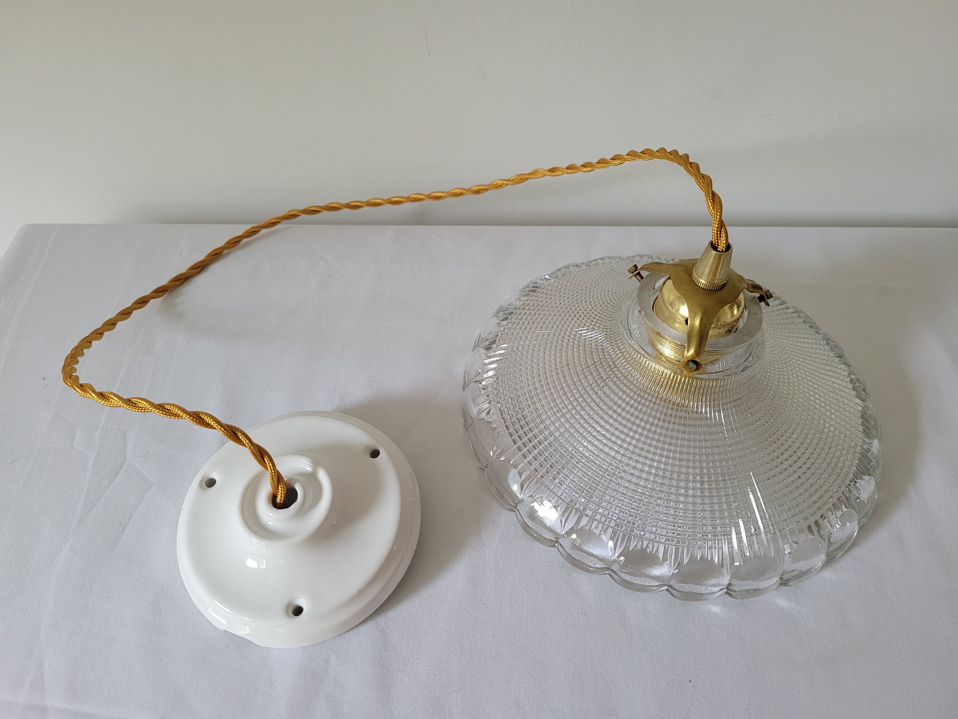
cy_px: 360
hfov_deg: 67.3
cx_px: 479
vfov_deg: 53.1
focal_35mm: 26
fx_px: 720
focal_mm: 5.4
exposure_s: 1/100
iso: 320
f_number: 1.8
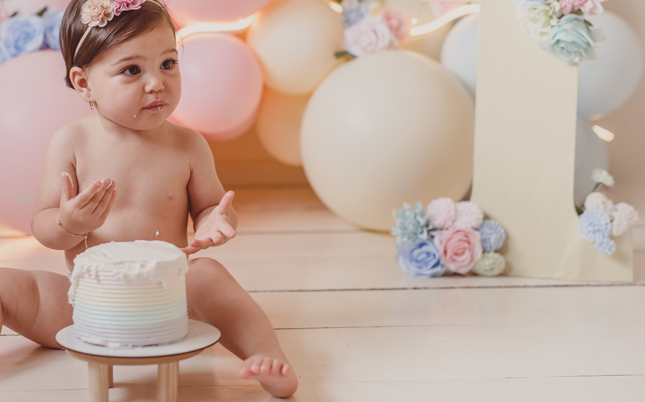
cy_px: 124
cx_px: 238
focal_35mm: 71
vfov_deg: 18.3
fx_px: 1248
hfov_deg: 28.9
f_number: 2.2
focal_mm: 50
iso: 100
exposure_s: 1/80
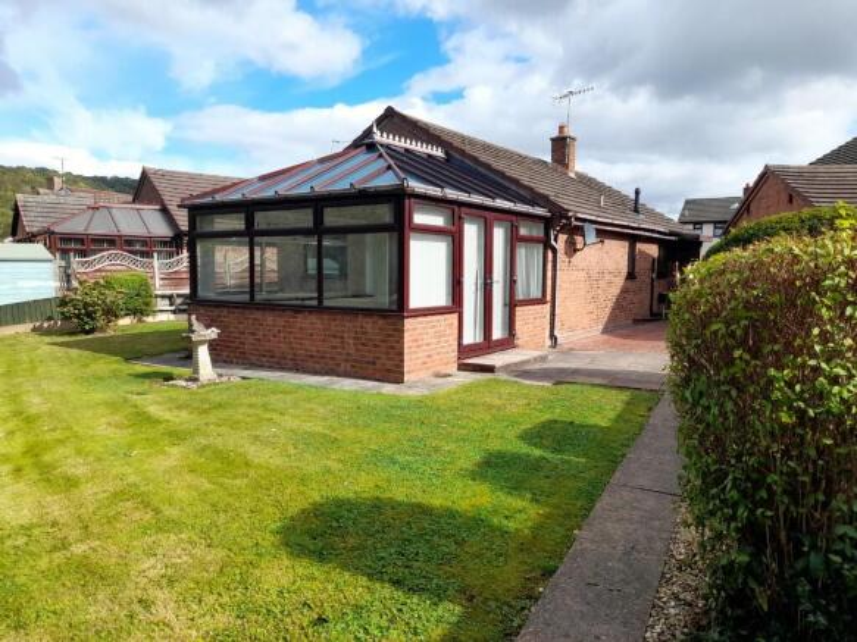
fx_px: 619
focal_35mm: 25
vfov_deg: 54.9
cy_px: 321
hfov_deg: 69.4
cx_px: 428
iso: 20
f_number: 2
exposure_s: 1/449
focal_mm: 4.6
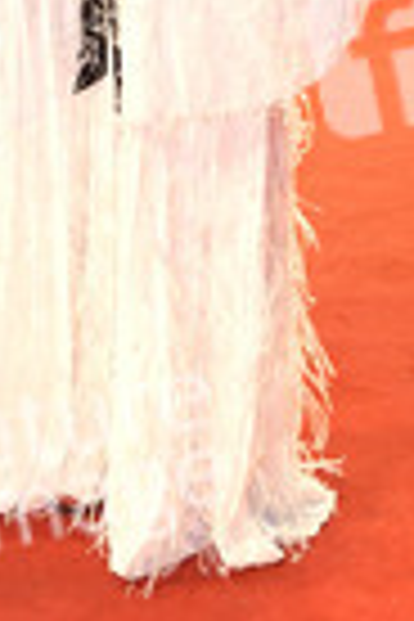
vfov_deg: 13.6
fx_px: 2501
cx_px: 126
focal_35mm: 145
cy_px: -194
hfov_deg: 9.5
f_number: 4.5
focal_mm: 50
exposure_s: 1/250
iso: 800
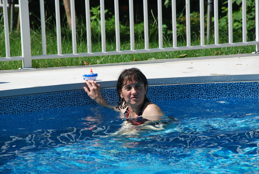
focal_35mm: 202
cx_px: 130
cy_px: 87
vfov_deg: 6.8
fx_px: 1459
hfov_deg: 10.1
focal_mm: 135
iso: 100
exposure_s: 1/200
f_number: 8
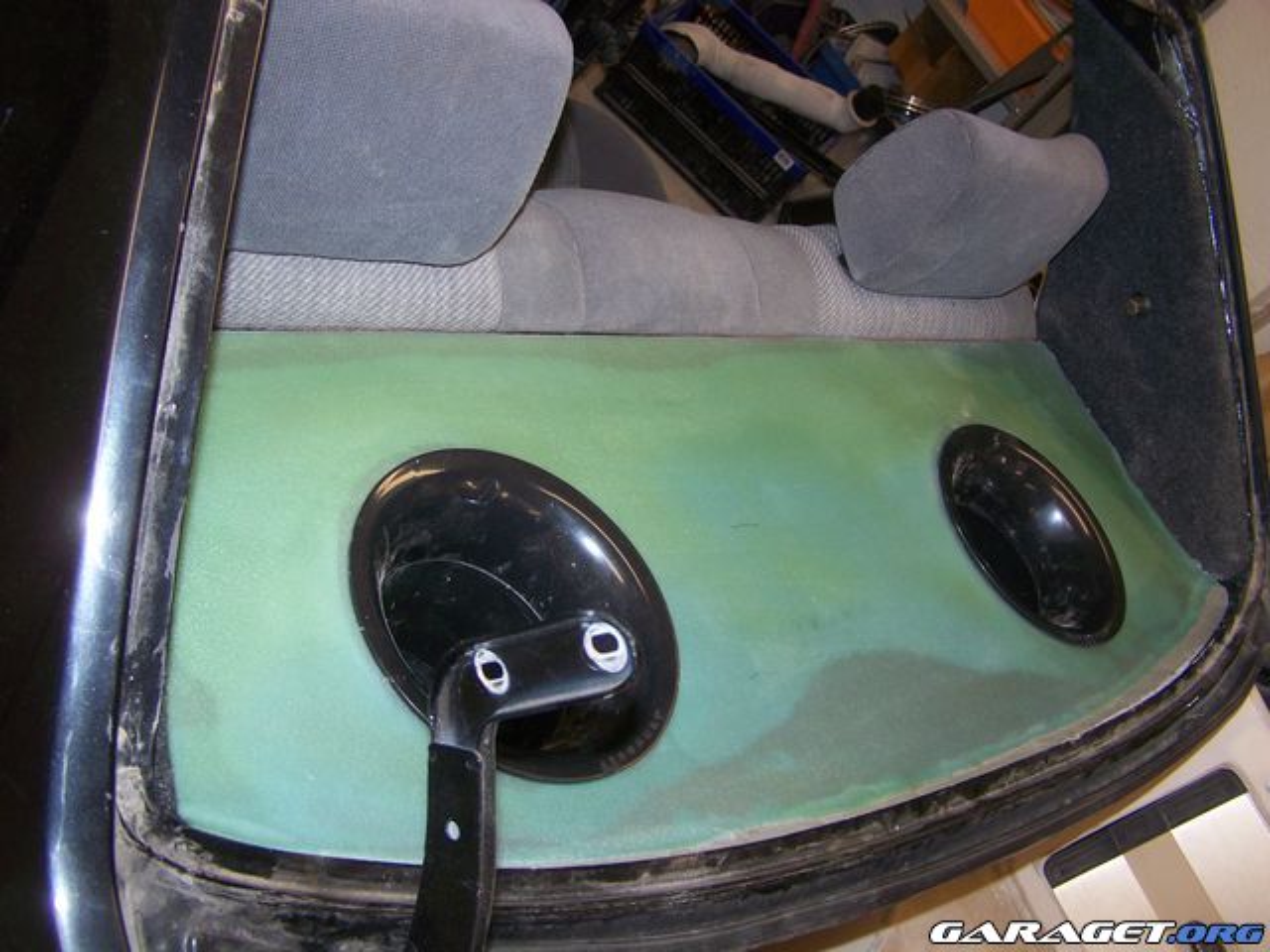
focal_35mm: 38
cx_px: 635
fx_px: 1394
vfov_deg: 37.7
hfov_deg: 49.0
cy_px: 476
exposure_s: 1/60
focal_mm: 6.3
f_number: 2.8
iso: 80
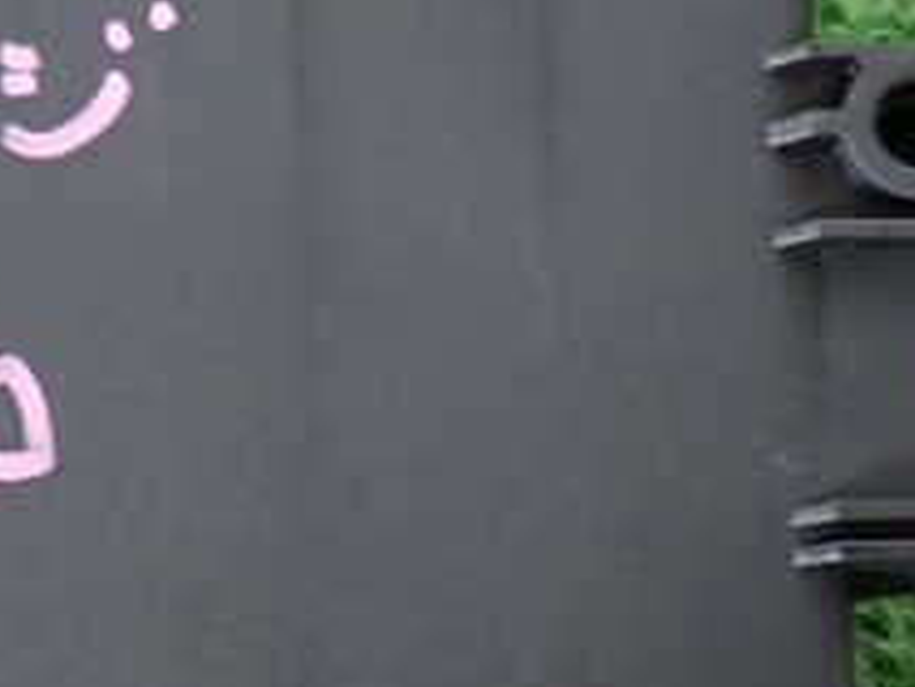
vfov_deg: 11.9
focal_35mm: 124
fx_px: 3280
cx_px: 47
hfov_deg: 15.6
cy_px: 515
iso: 800
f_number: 2.9
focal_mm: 7.84
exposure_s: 1/13
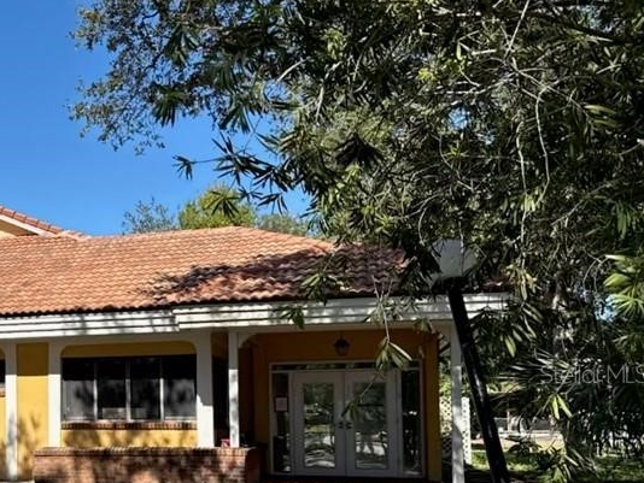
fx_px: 856
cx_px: 36
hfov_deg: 37.8
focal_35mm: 46
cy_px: 373
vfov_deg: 30.9
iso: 80
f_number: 1.78
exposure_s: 1/2801
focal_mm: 6.76
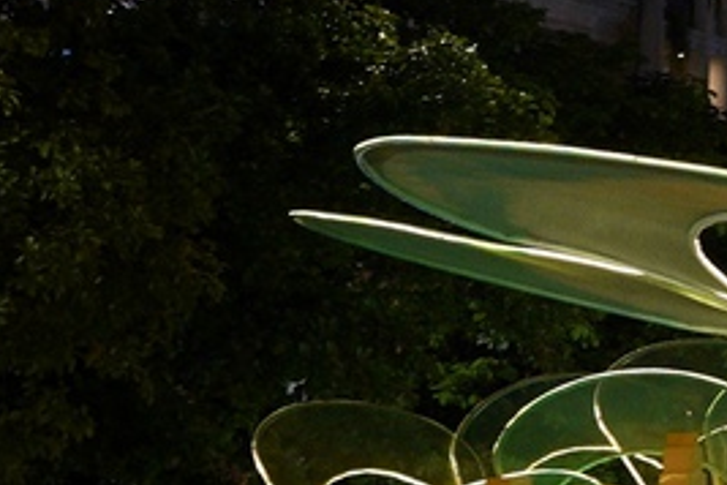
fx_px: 7552
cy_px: 383
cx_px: 1560
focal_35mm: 374
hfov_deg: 5.4
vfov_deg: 3.7
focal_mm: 50
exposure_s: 1/200
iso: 800
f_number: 4
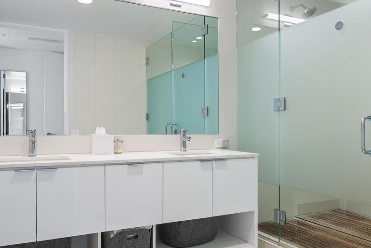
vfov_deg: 41.2
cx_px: 180
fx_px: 329
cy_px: 129
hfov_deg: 58.8
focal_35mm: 32
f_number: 4
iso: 640
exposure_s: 1/25
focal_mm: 17.5
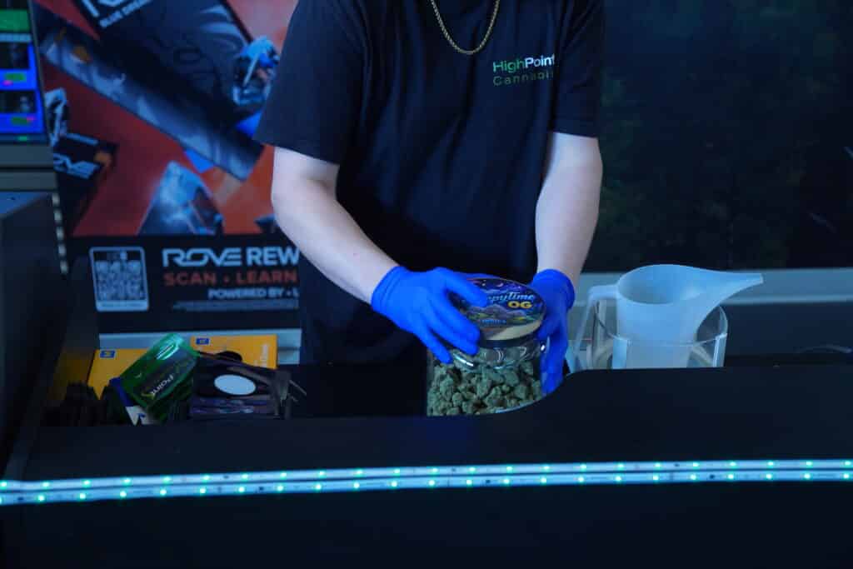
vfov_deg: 22.6
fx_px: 1422
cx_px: 426
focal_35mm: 60
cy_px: 284
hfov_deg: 33.4
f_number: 2.8
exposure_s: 1/250
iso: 500
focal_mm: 40
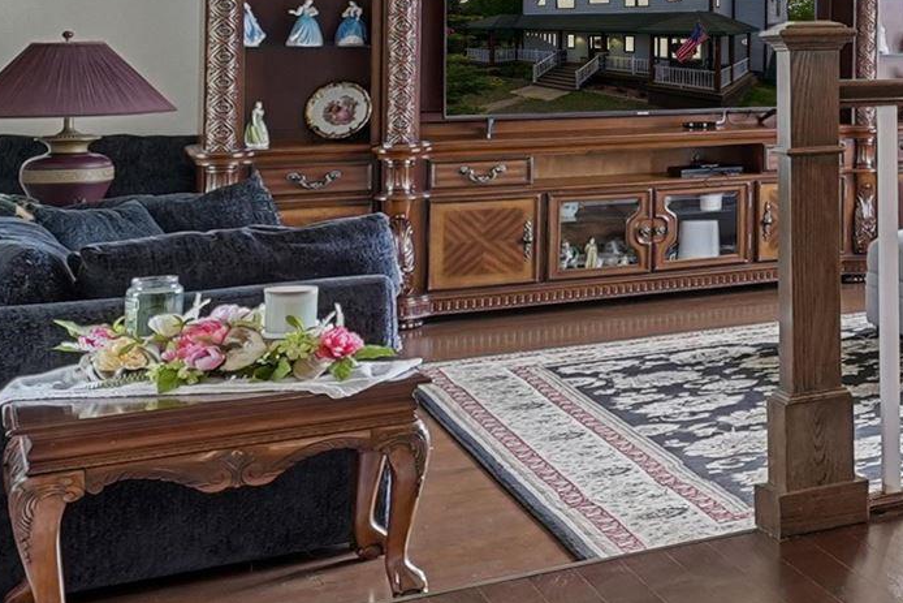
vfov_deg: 21.2
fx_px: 1555
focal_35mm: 62
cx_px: 1814
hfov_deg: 19.0
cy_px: 5
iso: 2000
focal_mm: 14
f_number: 10
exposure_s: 1/13
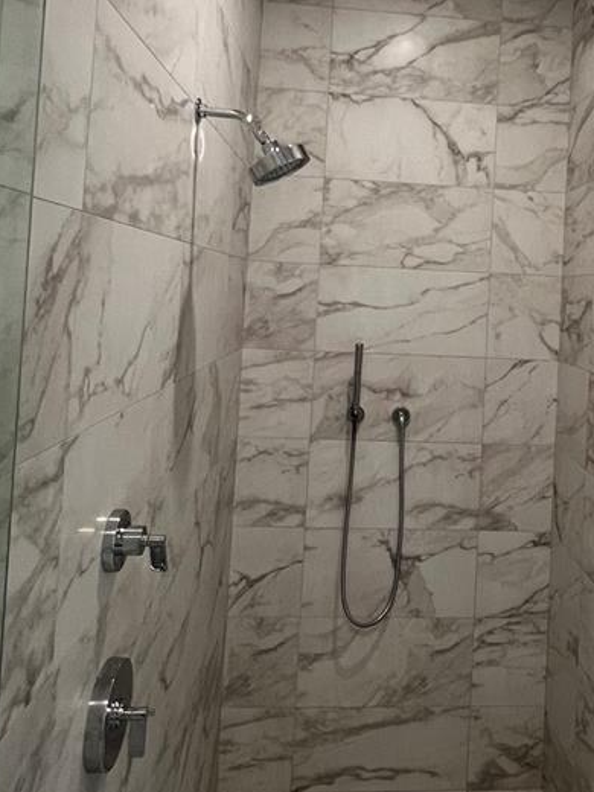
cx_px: 426
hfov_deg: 45.6
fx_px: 686
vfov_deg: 58.7
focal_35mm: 30
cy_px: 267
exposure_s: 1/60
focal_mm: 1.57
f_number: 1.8
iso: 160
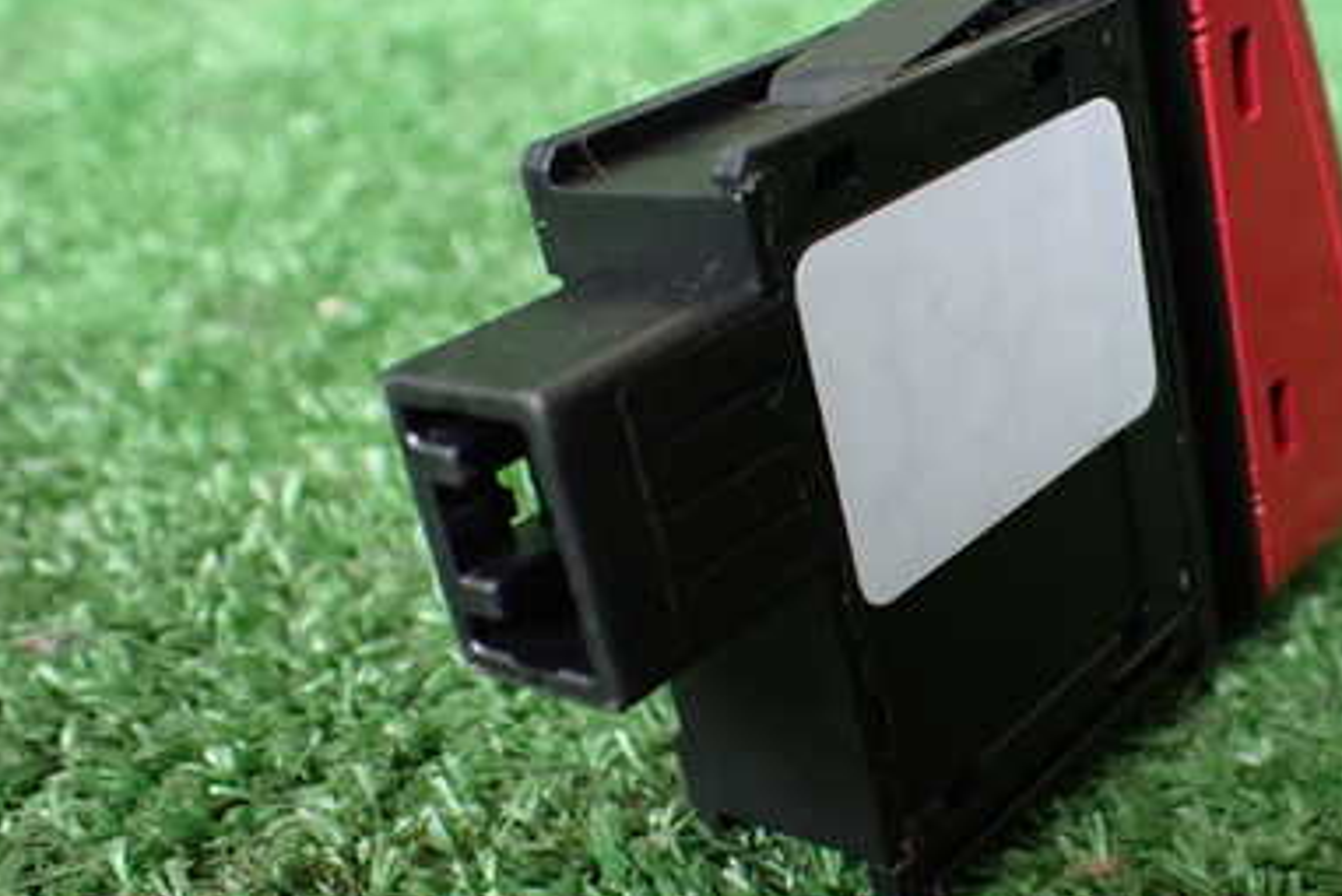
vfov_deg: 27.5
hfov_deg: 39.5
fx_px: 1827
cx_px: 966
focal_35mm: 49
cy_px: 446
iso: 800
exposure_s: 1/80
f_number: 2.3
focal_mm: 5.4
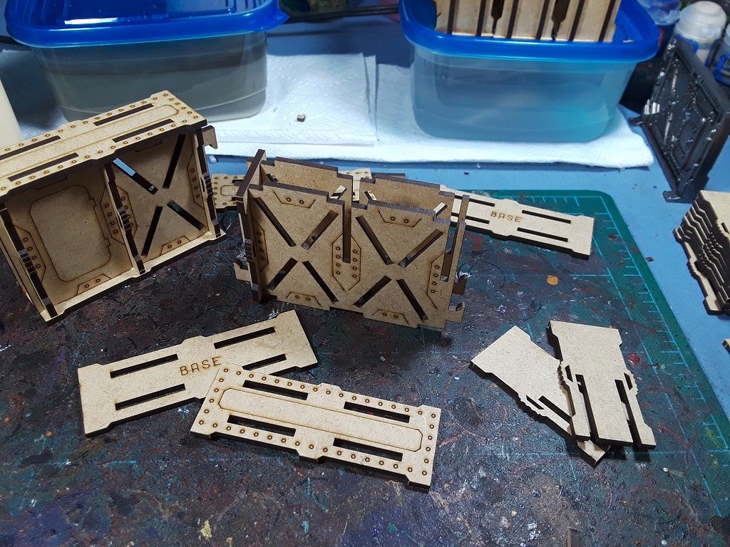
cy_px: 274
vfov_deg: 49.7
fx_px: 590
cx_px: 365
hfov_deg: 63.4
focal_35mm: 28
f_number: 1.9
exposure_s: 1/40
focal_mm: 2.9
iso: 50
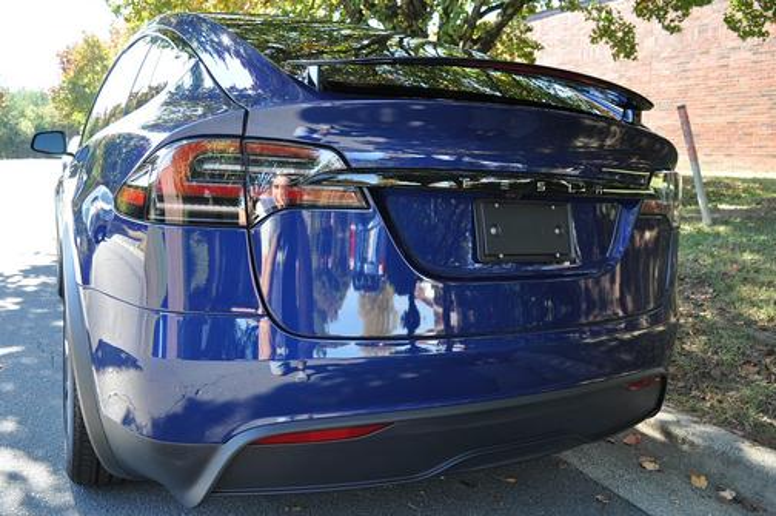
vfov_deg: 43.5
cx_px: 388
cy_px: 258
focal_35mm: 30
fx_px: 646
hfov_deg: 62.0
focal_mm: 20
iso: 360
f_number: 5.6
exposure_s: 1/125
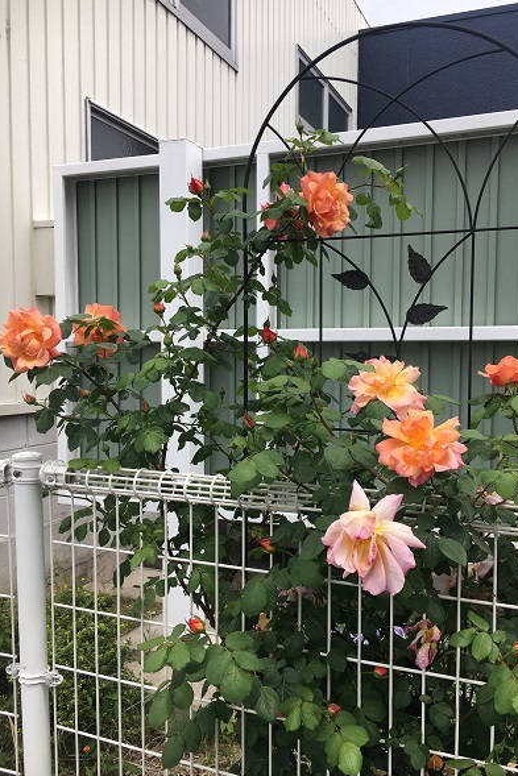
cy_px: 396
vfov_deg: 60.3
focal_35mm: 31
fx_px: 669
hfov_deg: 42.2
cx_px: 295
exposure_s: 1/1304
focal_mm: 4.15
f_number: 2.2
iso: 25
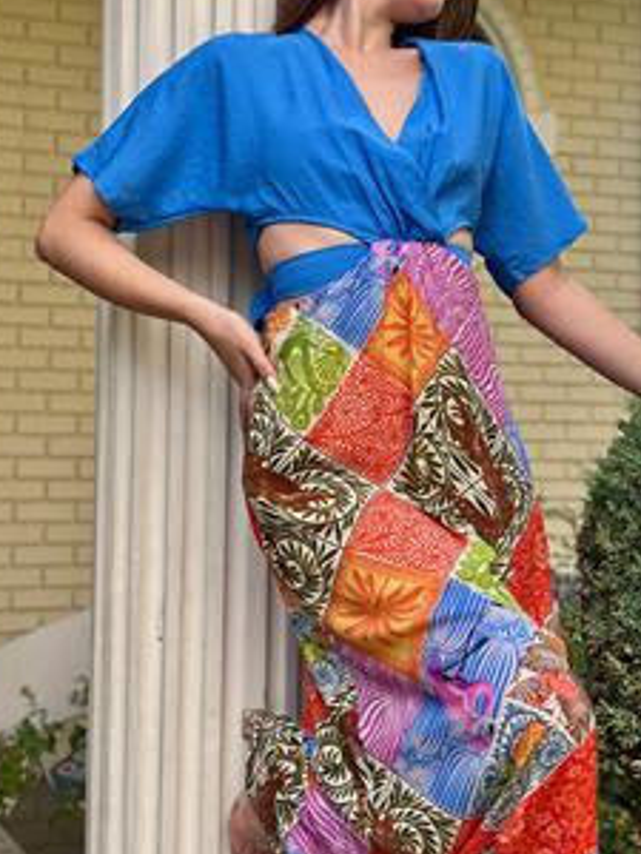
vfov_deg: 30.2
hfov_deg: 22.9
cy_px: 387
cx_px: 293
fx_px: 1580
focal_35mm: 64
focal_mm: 6.86
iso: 80
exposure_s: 1/1085
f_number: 1.78
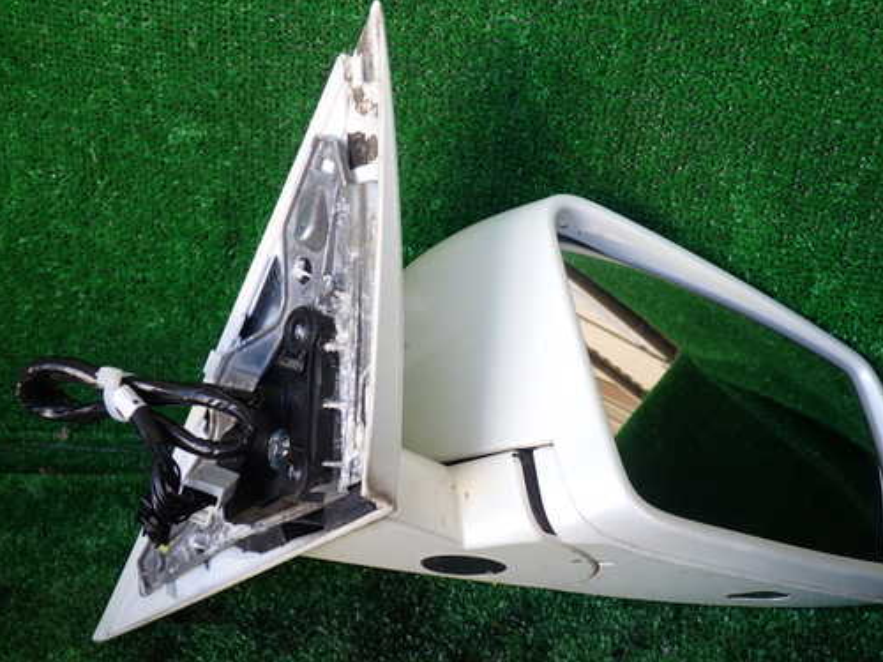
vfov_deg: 39.7
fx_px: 918
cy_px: 327
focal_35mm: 36
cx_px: 484
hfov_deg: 51.3
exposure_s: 1/60
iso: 100
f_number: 2.3
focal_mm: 5.4
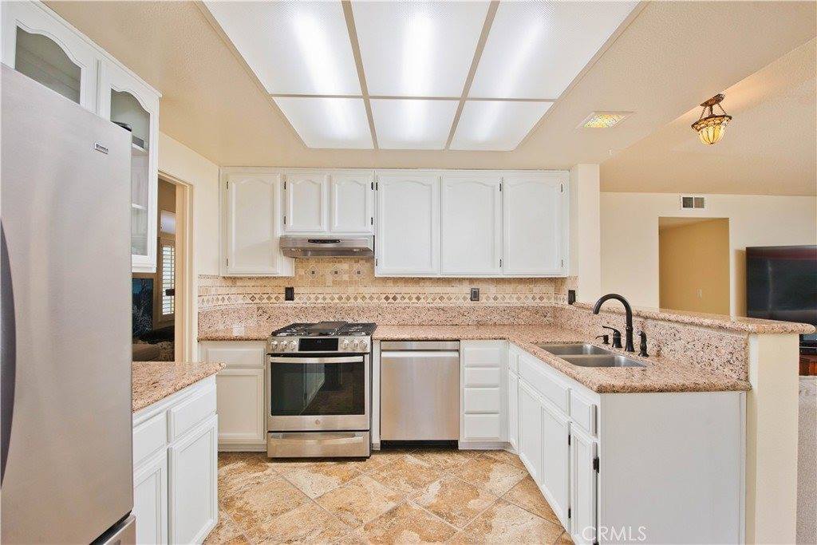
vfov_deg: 73.8
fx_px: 363
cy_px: 272
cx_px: 408
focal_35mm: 16
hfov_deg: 96.7
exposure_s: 1/100
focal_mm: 16
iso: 400
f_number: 7.1
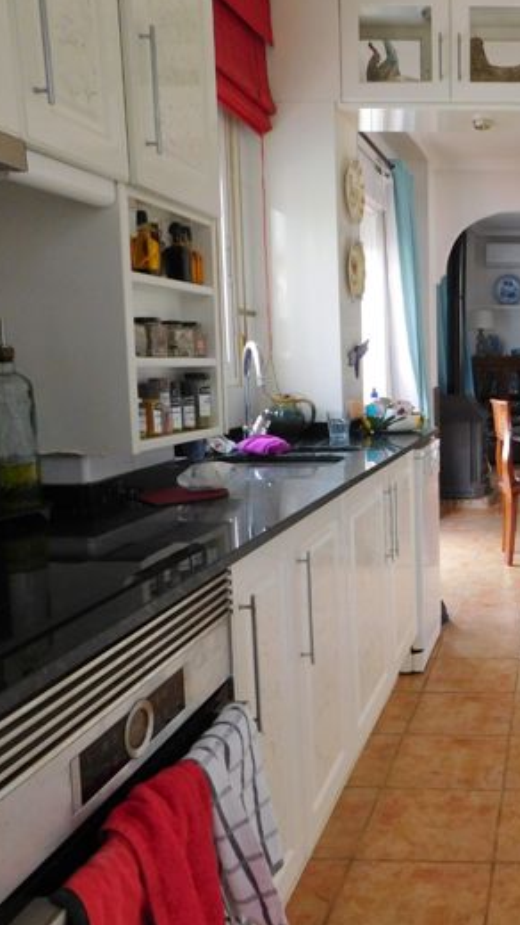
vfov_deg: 58.0
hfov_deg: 31.2
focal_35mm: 34
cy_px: 460
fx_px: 833
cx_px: 558
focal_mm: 4
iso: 200
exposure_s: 1/30
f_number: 3
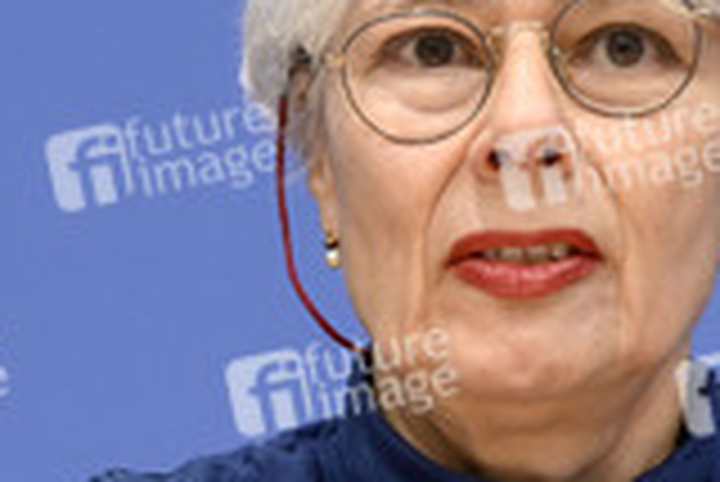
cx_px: 673
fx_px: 7607
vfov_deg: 3.6
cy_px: 270
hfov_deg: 5.4
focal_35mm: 380
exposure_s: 1/400
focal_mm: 135
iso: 5000
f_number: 6.3
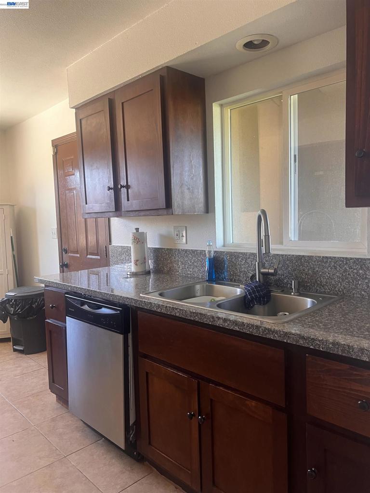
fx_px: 371
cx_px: 185
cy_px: 246
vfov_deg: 67.3
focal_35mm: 26
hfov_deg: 53.1
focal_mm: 5.7
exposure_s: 1/84
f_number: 1.5
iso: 125
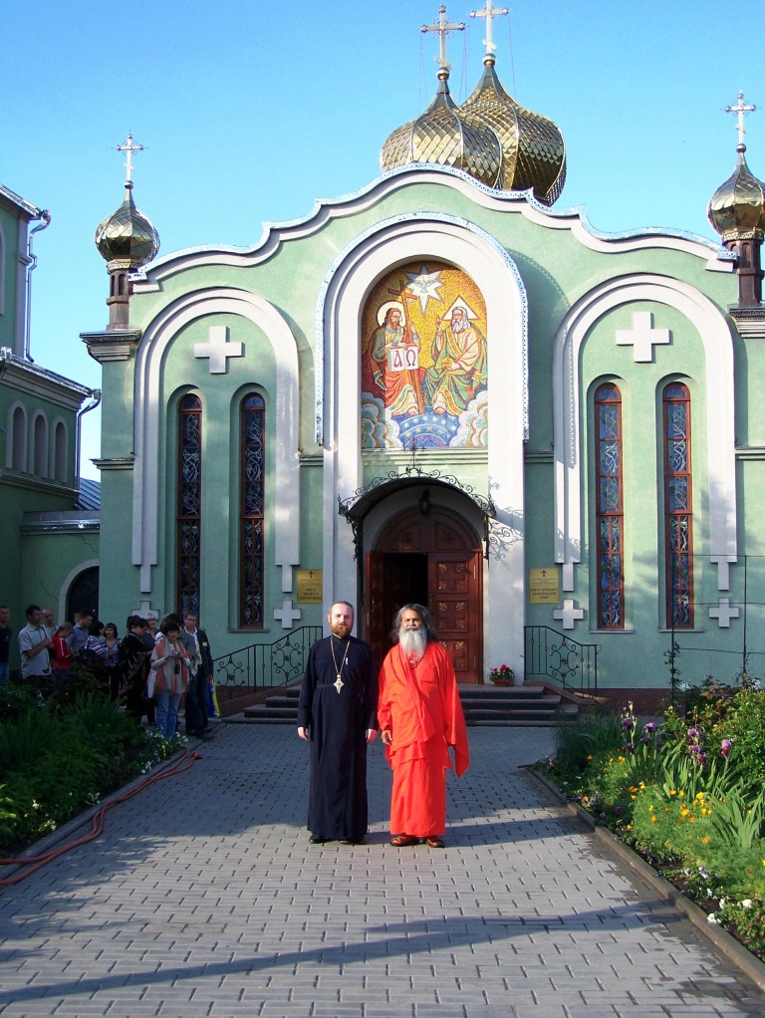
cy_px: 509
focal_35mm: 48
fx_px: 1413
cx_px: 382
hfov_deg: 30.3
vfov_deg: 39.6
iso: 80
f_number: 3
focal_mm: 8
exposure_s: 1/400
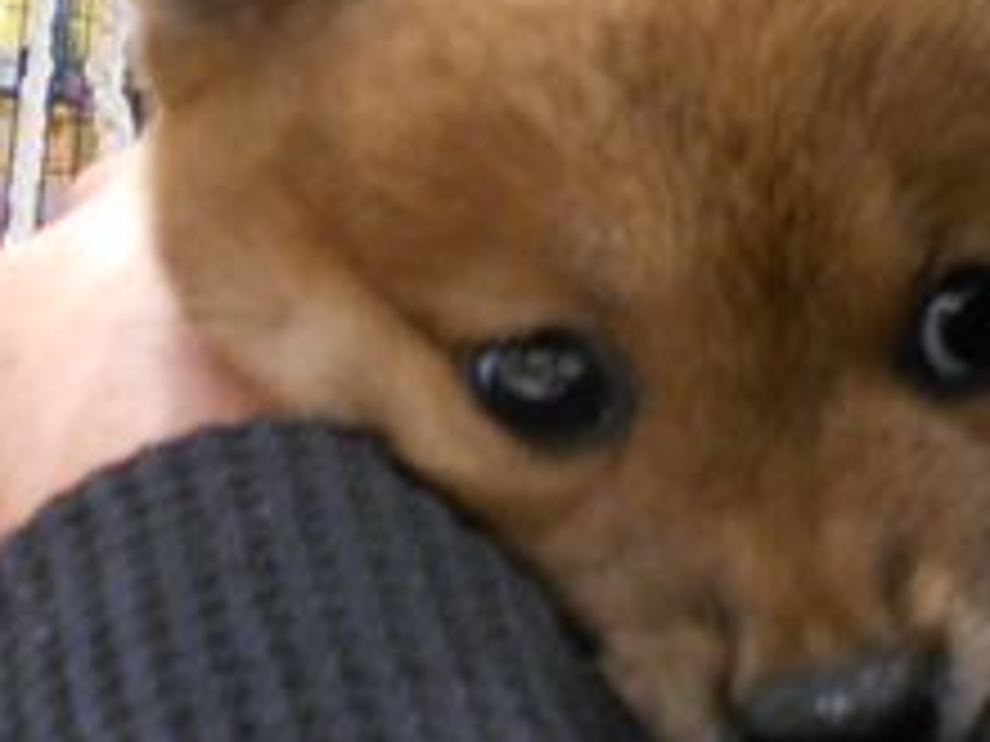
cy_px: 513
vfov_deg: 20.6
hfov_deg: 27.2
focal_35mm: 71
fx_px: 2031
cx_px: 684
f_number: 3.2
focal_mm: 4.6
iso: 400
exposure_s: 1/25
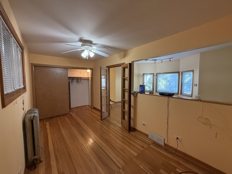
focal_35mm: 14
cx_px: 116
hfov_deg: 102.1
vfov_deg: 85.7
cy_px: 87
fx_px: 94
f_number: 2.2
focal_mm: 2.22
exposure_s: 1/120
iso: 400
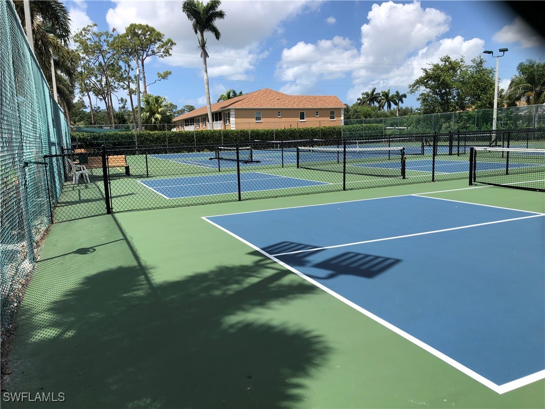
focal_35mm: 28
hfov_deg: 63.4
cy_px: 204
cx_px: 272
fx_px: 441
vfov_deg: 49.7
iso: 20
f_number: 1.8
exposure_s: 1/2558
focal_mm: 4
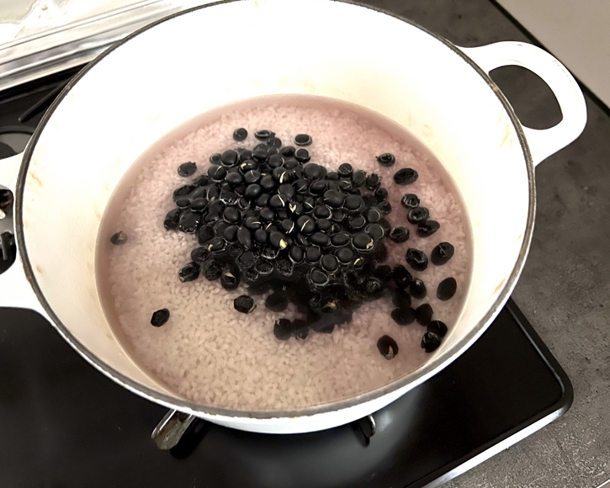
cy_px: 241
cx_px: 321
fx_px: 506
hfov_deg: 62.2
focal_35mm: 28
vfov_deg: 51.5
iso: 640
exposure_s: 1/14
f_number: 1.5
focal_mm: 5.7
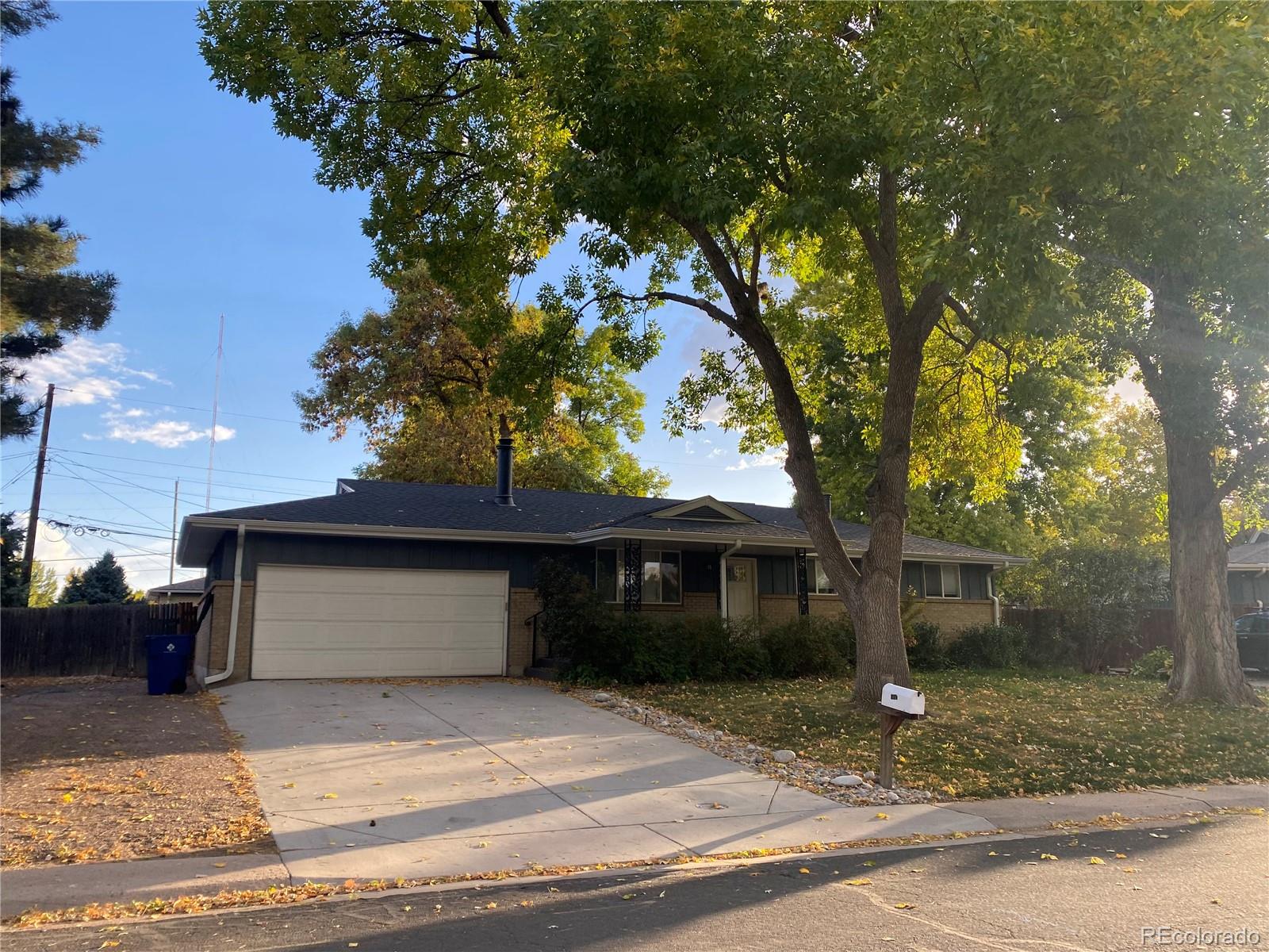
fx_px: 953
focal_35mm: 26
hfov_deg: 67.3
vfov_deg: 53.1
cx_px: 634
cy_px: 476
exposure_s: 1/522
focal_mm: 4.25
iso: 32
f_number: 1.8
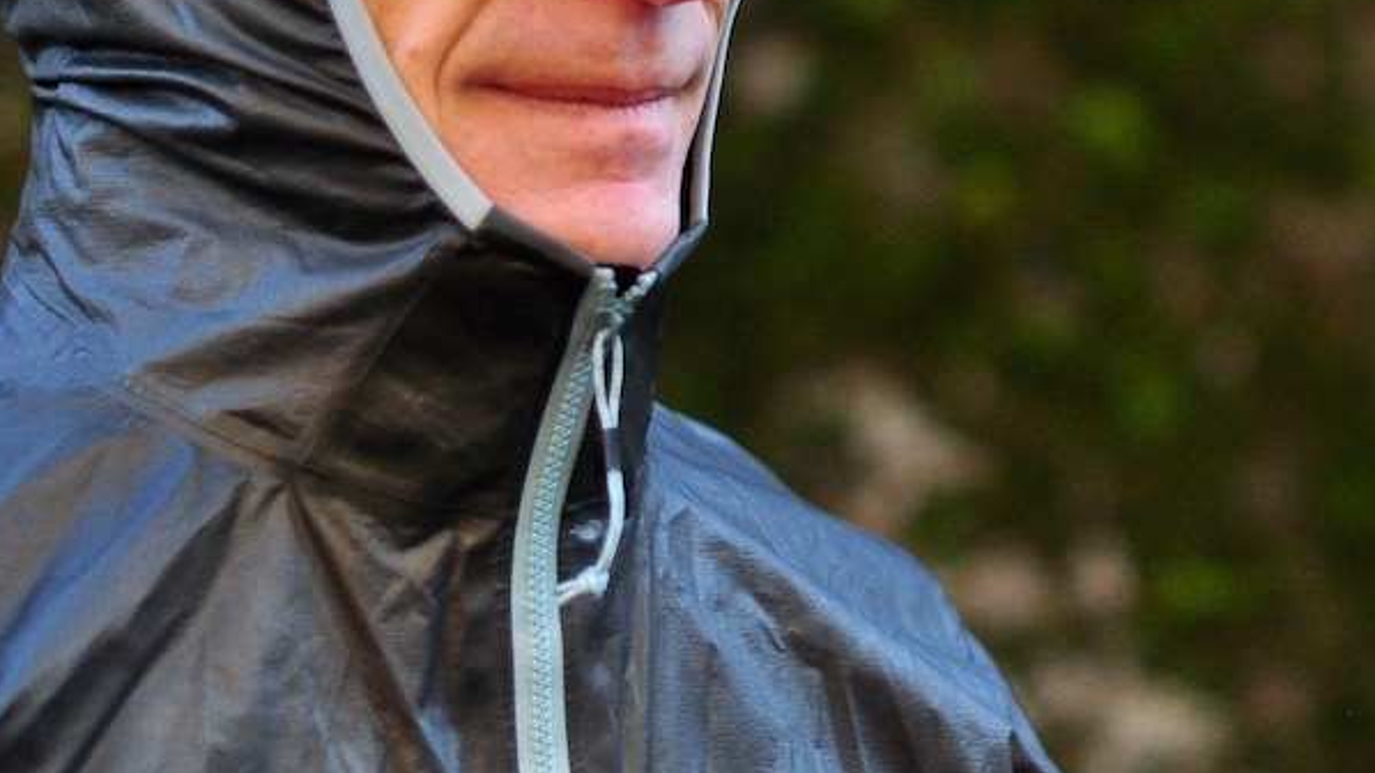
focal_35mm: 168
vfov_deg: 7.2
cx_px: 975
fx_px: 6124
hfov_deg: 12.8
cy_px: -84
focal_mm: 50
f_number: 2
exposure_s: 1/1600
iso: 640
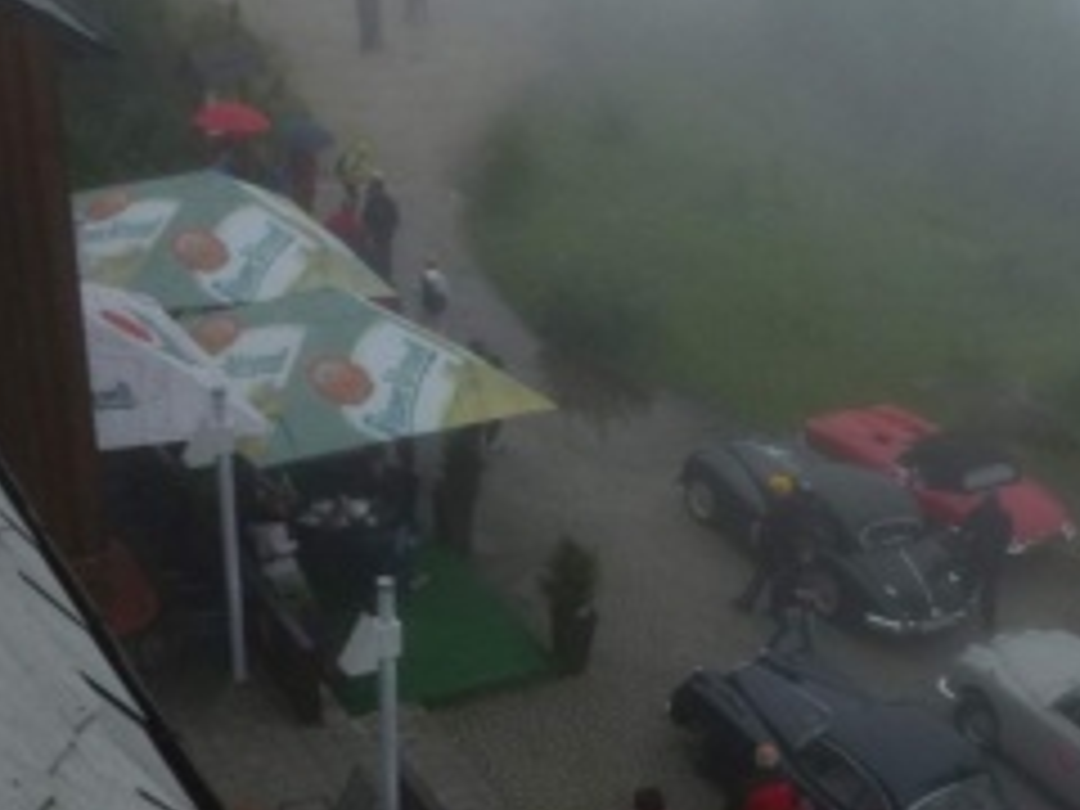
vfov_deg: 28.5
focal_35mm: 50
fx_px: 1560
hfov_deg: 36.9
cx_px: 855
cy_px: 650
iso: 100
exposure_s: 1/200
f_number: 4
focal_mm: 4.3
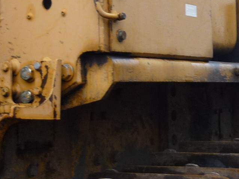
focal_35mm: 106
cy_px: 38
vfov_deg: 13.9
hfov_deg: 18.5
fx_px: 732
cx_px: 150
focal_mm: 5.5
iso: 100
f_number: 2.8
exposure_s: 1/80
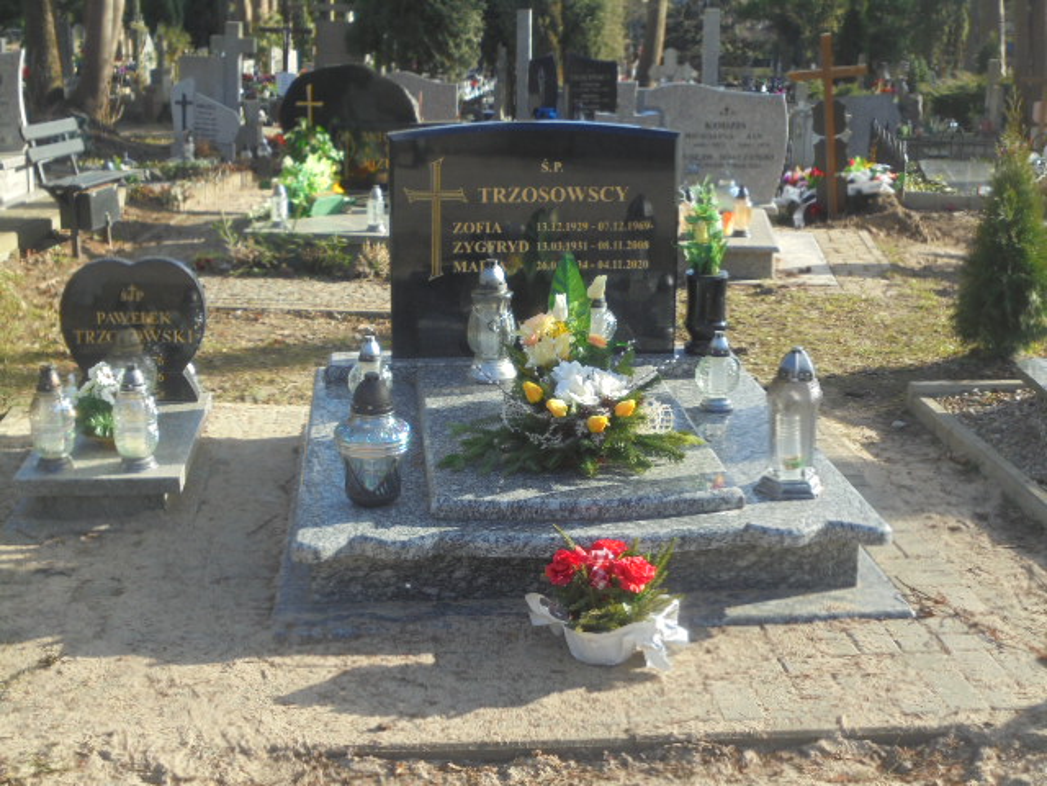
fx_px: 1482
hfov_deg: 38.9
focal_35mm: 49
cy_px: 393
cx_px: 524
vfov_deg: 29.7
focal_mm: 8.9
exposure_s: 1/200
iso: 100
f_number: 4.8
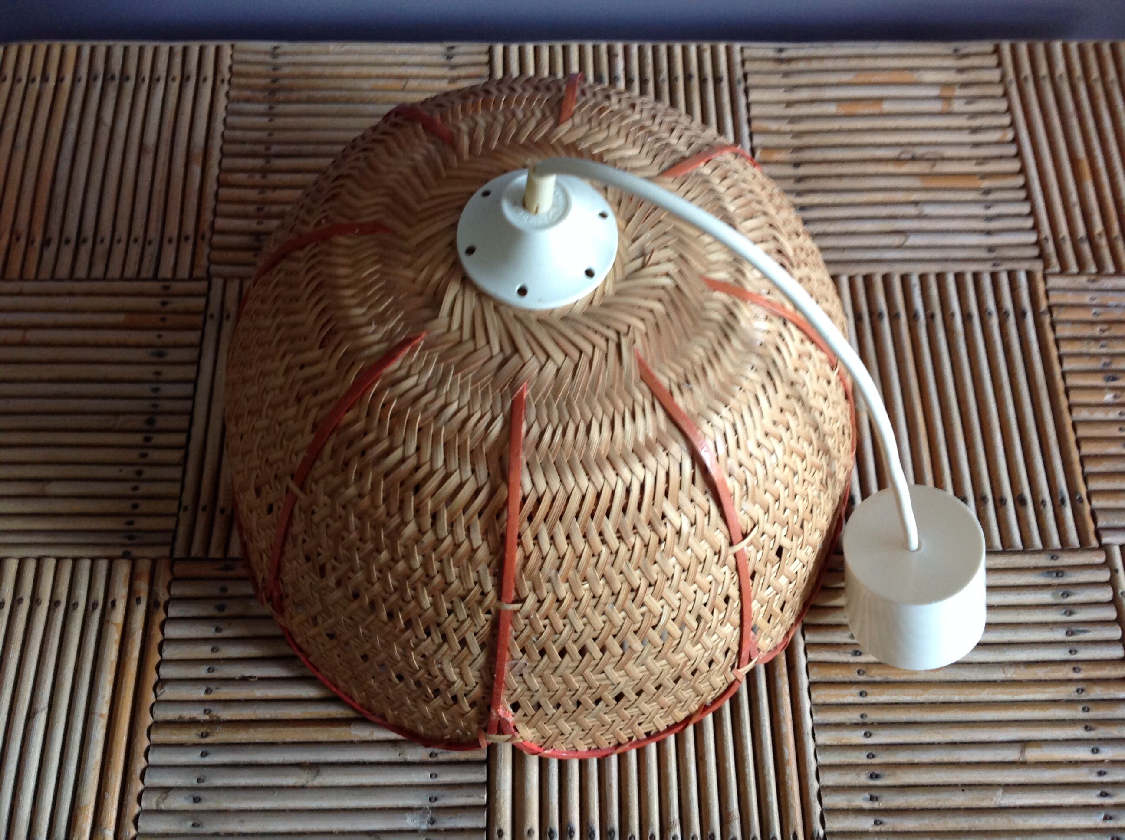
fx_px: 1136
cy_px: 420
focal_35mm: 35
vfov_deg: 40.6
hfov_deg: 52.7
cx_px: 562
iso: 100
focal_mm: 4.28
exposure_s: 1/15
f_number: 2.4
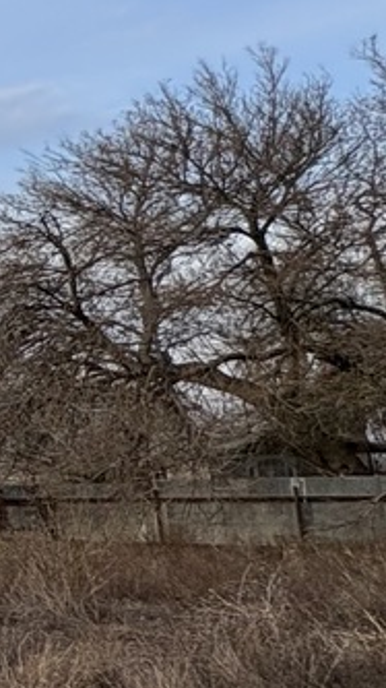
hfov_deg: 10.1
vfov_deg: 31.9
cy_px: 368
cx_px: -900
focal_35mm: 66
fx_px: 1202
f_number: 2.2
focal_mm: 2.22
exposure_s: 1/488
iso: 40
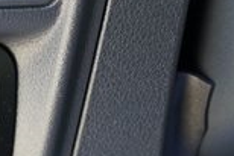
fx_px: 1165
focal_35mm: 179
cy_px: 183
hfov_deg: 10.5
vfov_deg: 7.6
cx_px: -249
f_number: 4
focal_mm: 43
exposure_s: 1/60
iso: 500
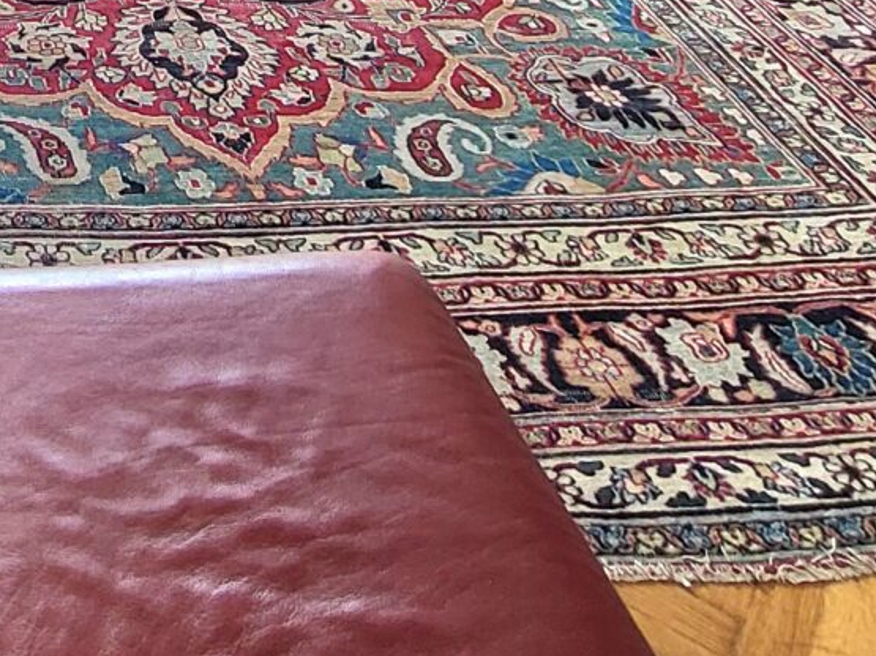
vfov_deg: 18.1
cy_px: -599
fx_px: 1518
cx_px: -129
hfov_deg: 28.6
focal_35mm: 60
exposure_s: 1/125
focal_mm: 1.74
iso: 32
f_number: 2.2
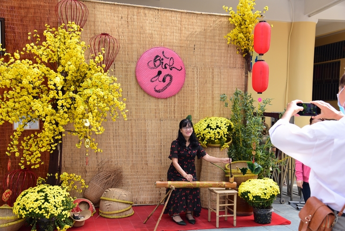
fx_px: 383
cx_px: 172
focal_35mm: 40
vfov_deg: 33.4
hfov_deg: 48.4
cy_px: 116
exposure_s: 1/100
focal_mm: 40
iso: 160
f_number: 5
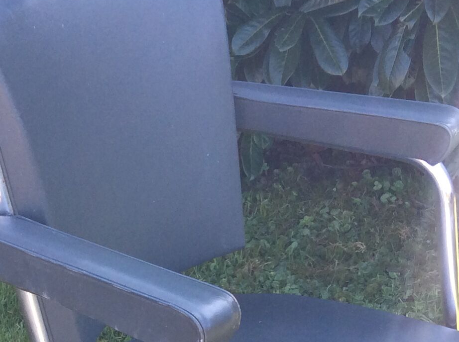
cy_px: 411
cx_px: 143
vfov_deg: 15.7
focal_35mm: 90
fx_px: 1191
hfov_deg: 21.7
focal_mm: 3.3
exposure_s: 1/115
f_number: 2.4
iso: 32
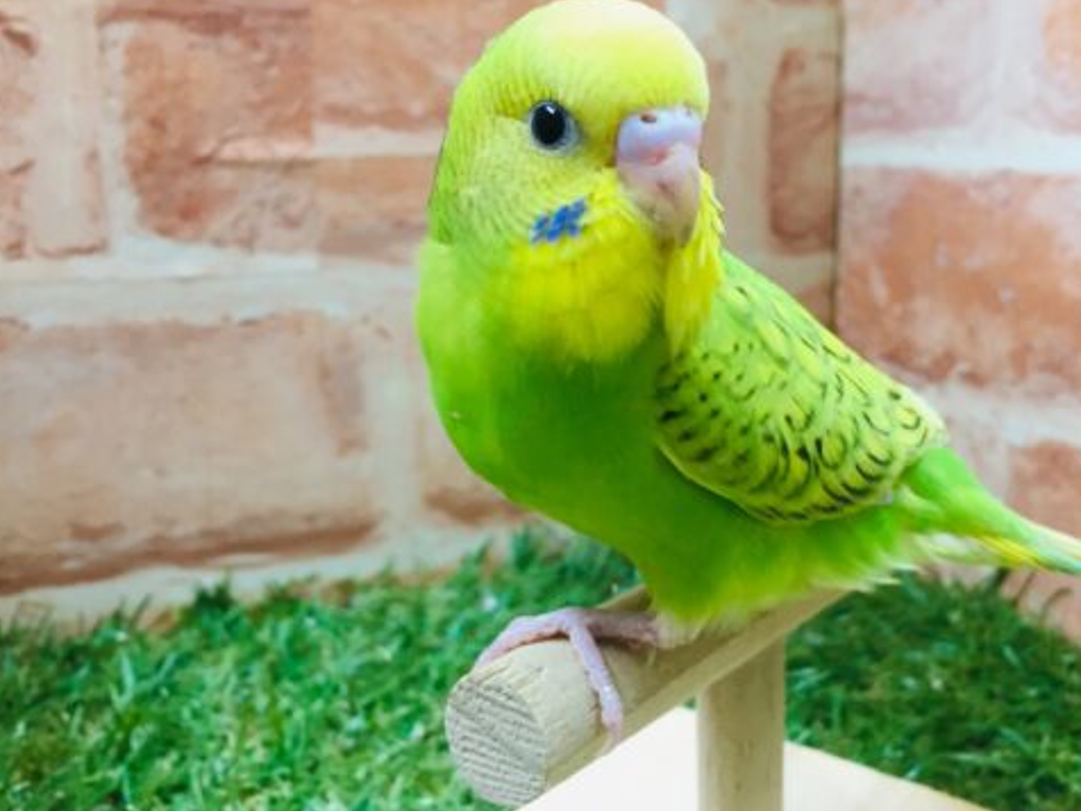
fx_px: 1218
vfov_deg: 36.7
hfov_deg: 47.4
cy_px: 338
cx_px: 674
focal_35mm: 39
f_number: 2.2
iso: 80
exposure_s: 1/30
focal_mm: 4.15
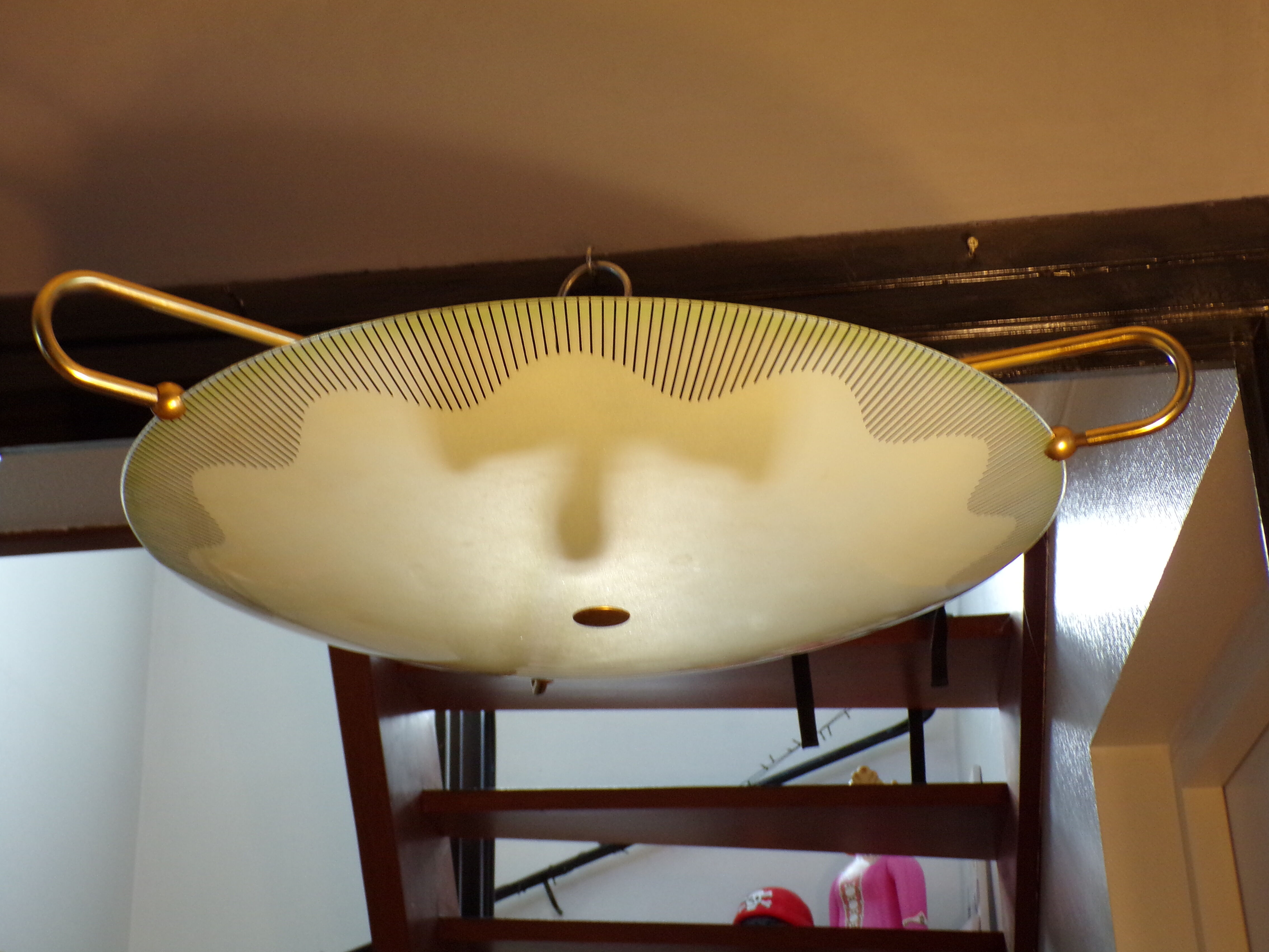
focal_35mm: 50
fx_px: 1833
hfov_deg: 38.2
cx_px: 637
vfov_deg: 29.1
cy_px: 468
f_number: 3.5
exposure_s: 1/17
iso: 212
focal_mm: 8.7
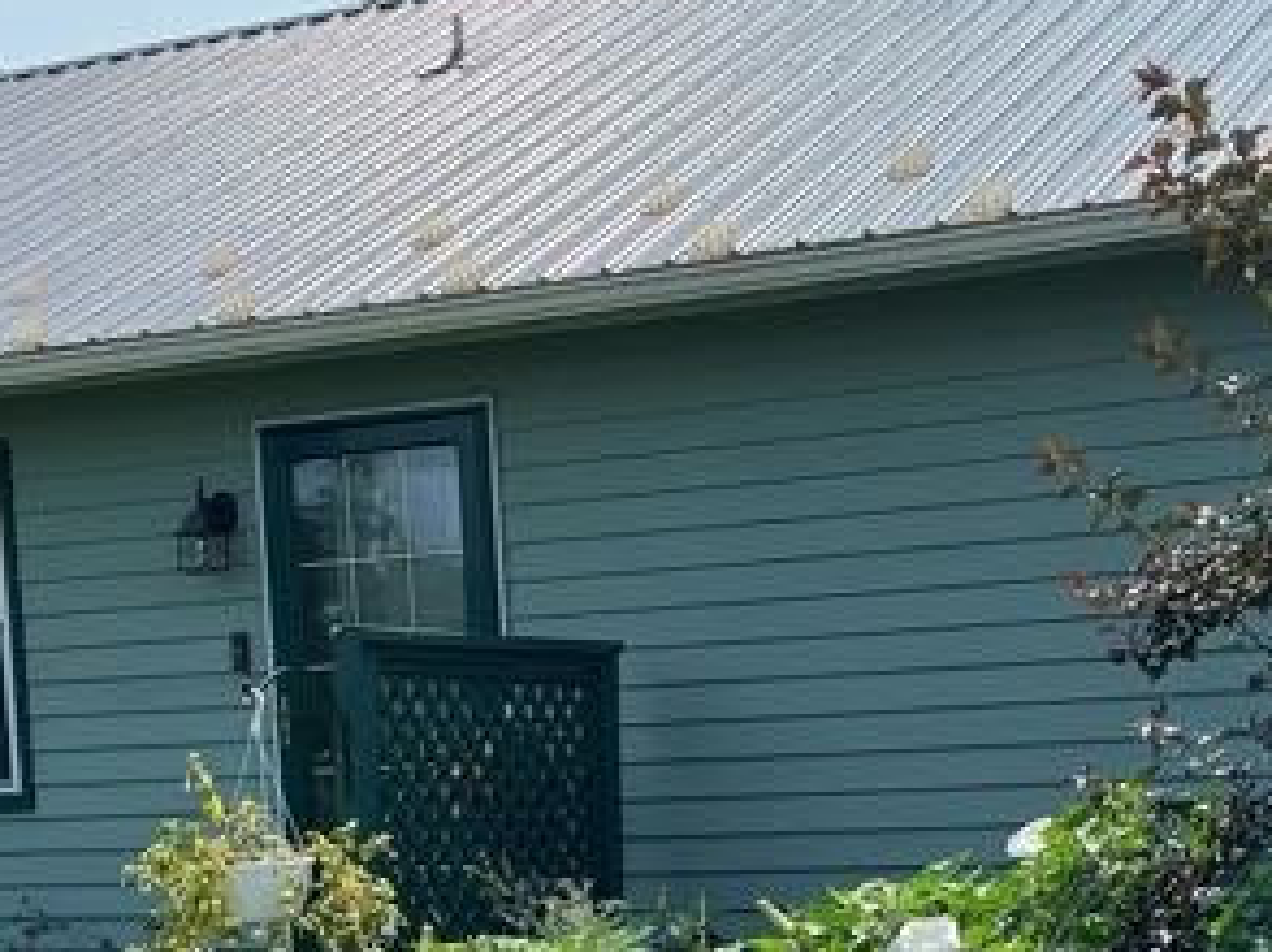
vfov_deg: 19.3
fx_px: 2717
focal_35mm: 74
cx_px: 748
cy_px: 958
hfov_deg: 26.3
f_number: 1.6
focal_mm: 5.1
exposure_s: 1/1802
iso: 50
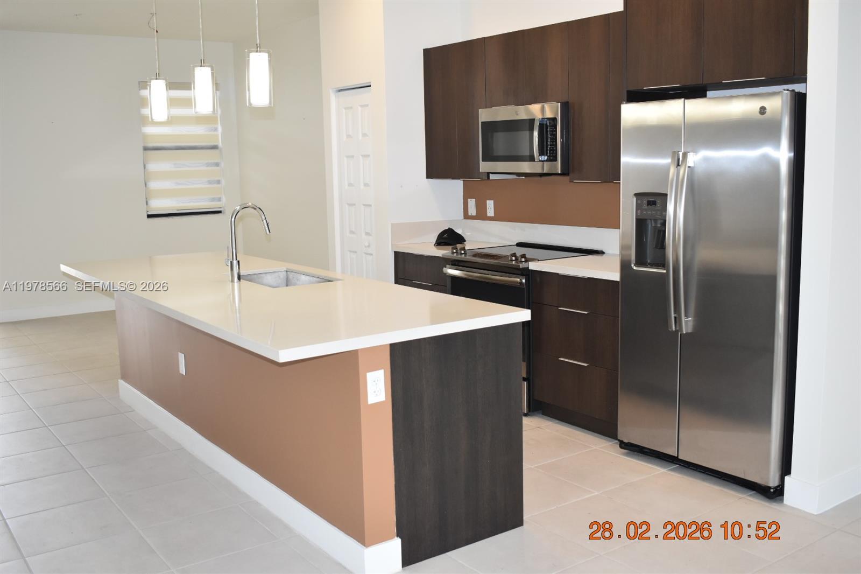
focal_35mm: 36
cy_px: 287
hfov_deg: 53.1
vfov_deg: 36.9
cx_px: 430
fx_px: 861
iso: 800
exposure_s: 1/100
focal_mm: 24
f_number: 5
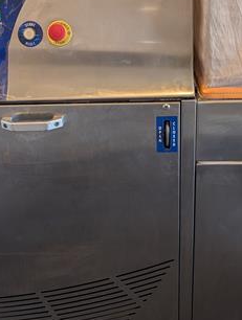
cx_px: 105
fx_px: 483
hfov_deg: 28.1
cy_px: 113
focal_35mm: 52
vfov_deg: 36.4
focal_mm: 6.9
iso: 32
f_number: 1.68
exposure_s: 1/25
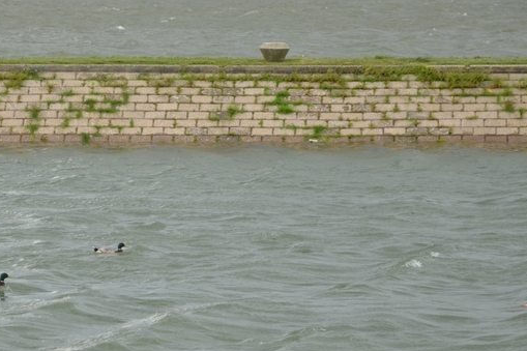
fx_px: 3291
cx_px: 139
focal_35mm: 225
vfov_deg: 6.1
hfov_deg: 9.1
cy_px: 291
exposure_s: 1/200
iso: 160
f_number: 7.1
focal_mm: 85
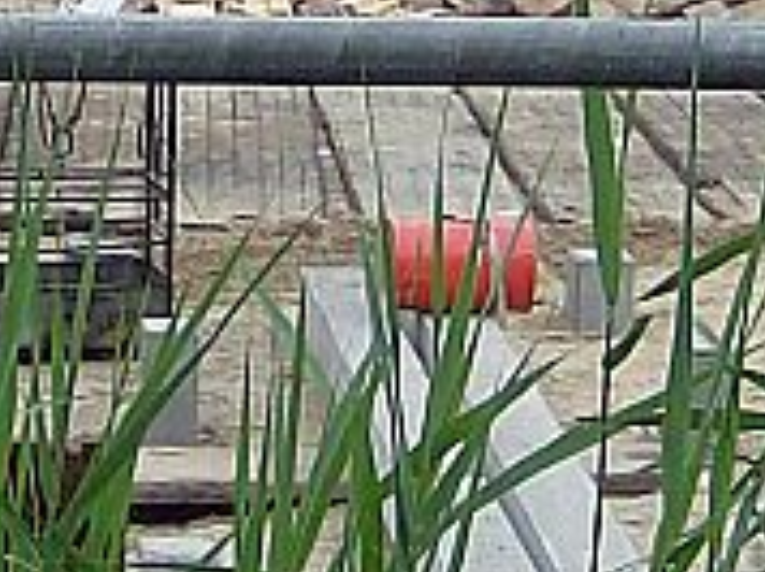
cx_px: -17
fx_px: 4568
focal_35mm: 207
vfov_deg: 7.1
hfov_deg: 9.5
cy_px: -49
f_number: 2.8
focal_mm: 6
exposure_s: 1/467
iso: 100
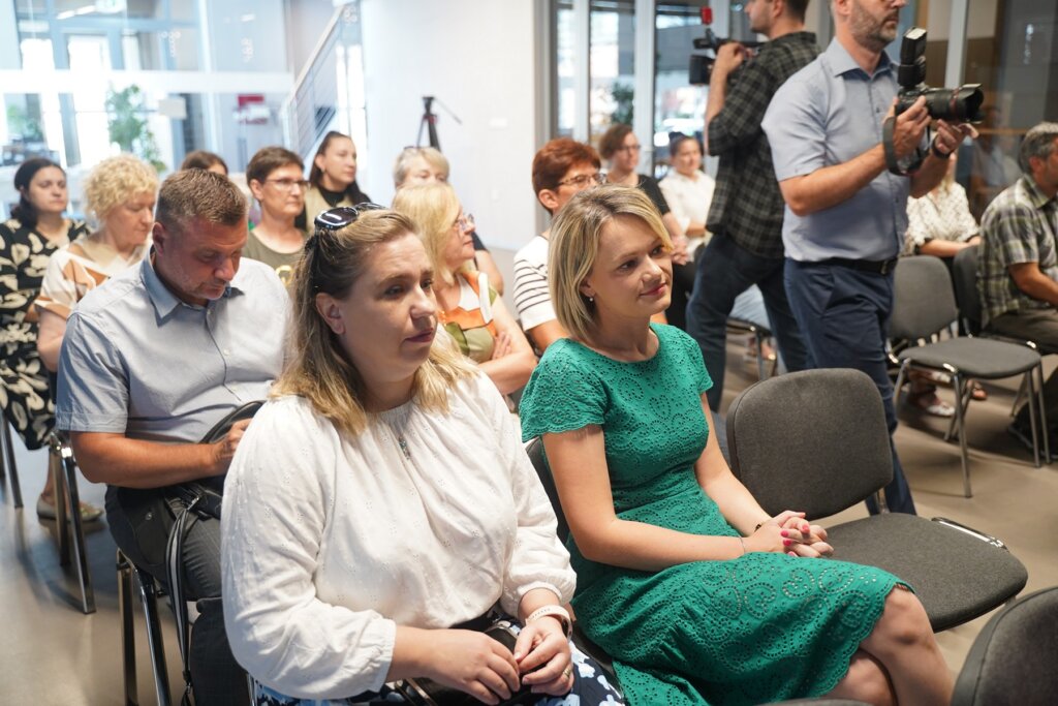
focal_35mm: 34
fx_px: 999
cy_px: 353
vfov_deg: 38.9
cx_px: 529
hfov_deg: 55.8
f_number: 2.8
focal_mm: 34
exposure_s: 1/160
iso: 1250
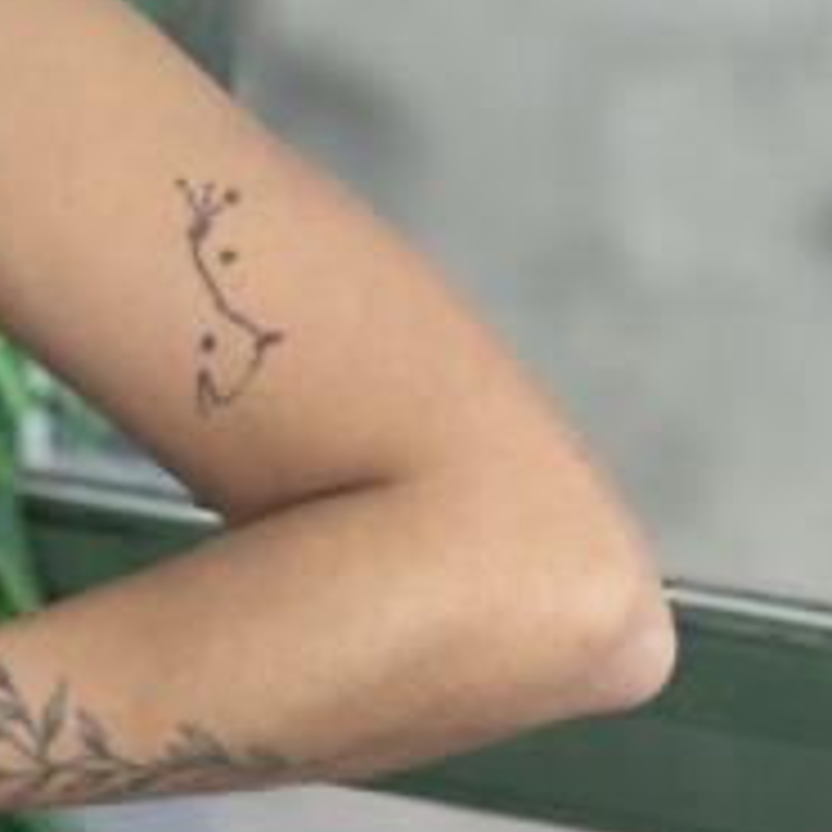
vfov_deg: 5.1
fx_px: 9354
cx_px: -571
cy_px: 623
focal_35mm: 344
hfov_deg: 5.0
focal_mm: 9
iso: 200
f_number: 2.8
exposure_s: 1/120
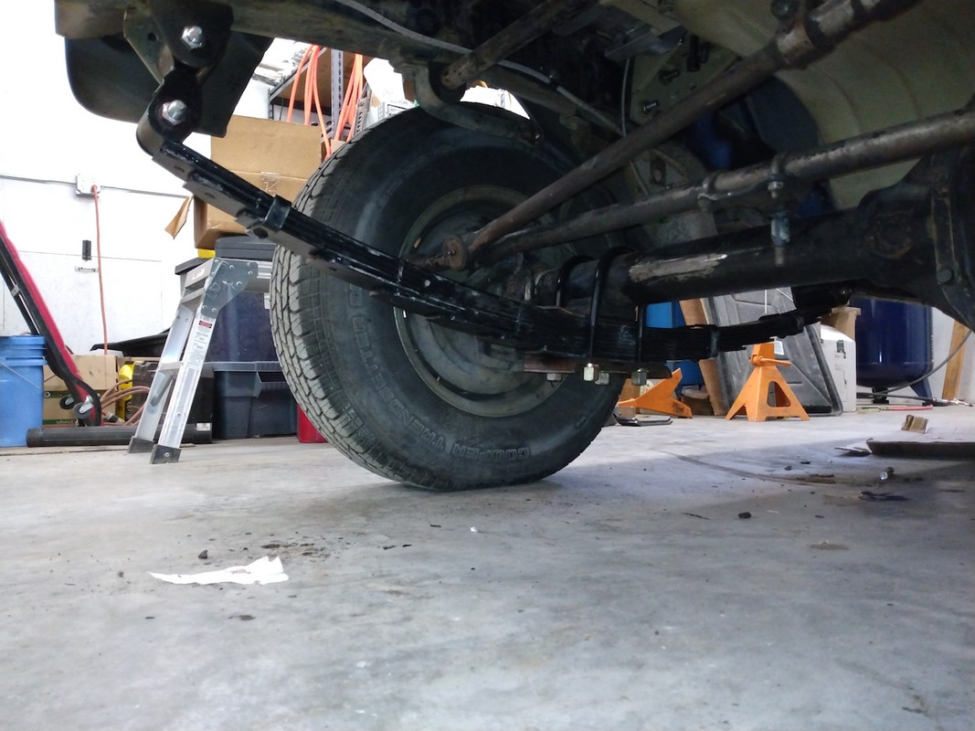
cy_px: 366
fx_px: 563
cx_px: 488
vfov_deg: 66.0
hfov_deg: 81.8
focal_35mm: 20
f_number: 2
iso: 584
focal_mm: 3.54
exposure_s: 1/30
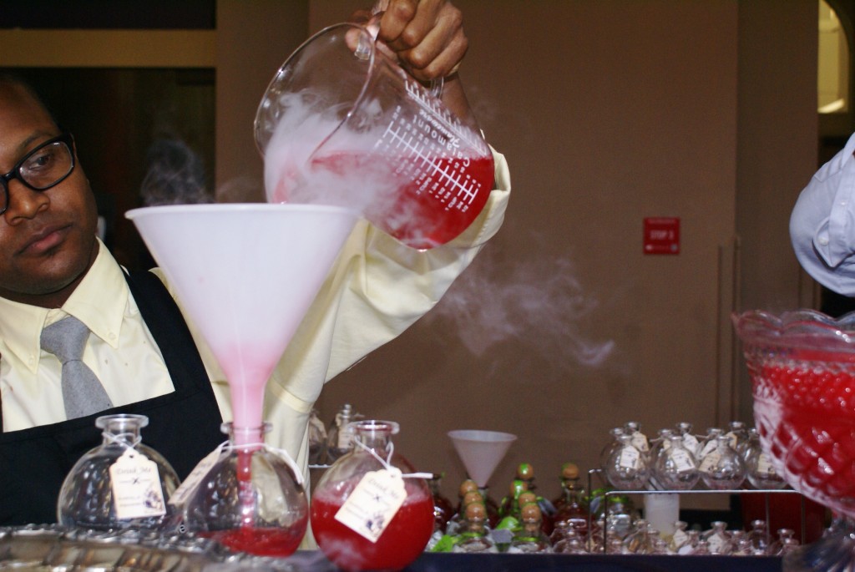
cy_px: 286
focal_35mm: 52
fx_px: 1248
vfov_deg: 25.8
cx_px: 428
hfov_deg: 37.8
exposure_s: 1/60
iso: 400
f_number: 5.6
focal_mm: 35
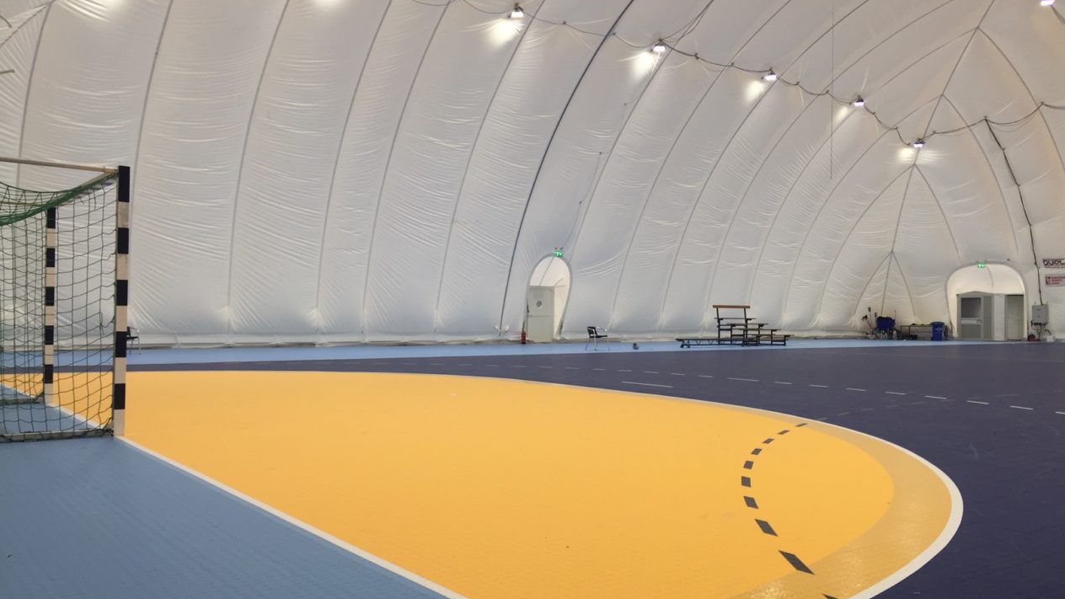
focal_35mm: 32
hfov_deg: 61.0
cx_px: 538
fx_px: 904
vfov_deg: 36.7
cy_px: 313
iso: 32
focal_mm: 4.15
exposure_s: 1/50
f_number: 2.2
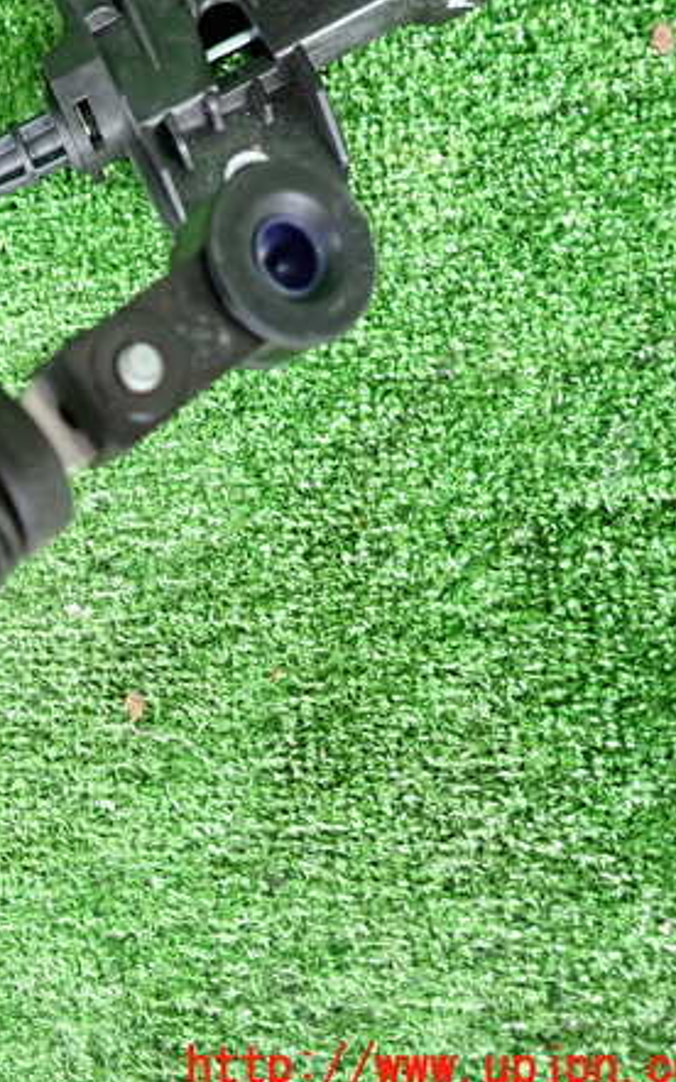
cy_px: 548
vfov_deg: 54.0
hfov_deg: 32.6
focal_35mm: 36
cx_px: 5
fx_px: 1062
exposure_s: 1/30
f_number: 2
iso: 250
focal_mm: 4.5
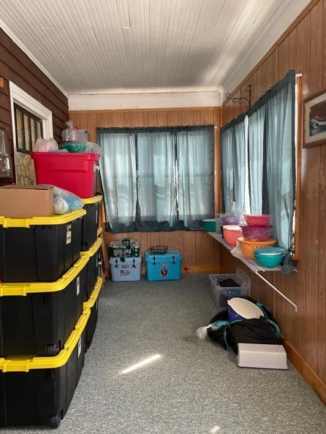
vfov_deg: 63.4
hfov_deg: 49.8
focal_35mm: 28
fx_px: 351
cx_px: 159
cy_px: 226
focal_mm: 4.2
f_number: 1.6
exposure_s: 1/101
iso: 125
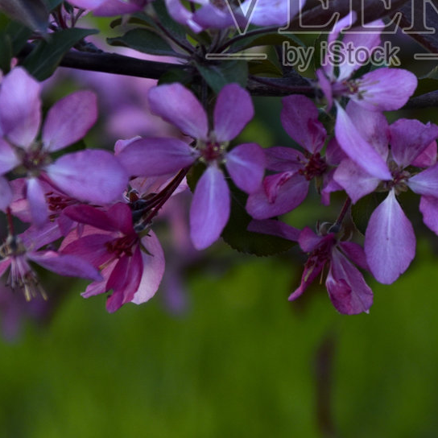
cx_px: 340
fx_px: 4939
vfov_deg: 5.1
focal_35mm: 345
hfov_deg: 5.1
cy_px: 17
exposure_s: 1/100
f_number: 5.6
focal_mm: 92
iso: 100
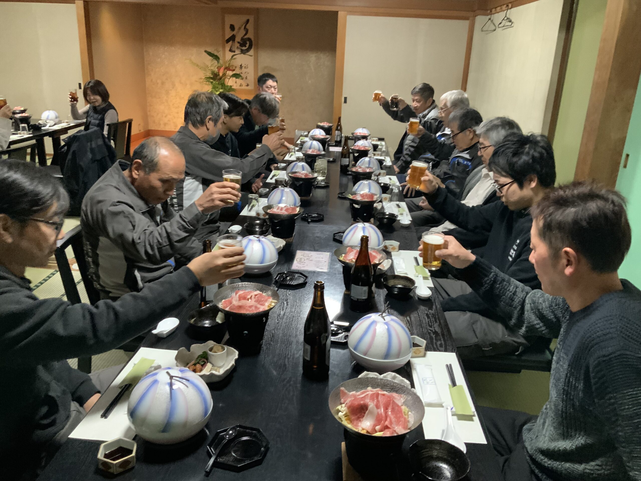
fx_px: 537
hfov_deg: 61.7
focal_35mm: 29
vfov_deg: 48.2
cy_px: 240
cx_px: 320
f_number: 1.8
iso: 320
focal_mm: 3
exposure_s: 1/52
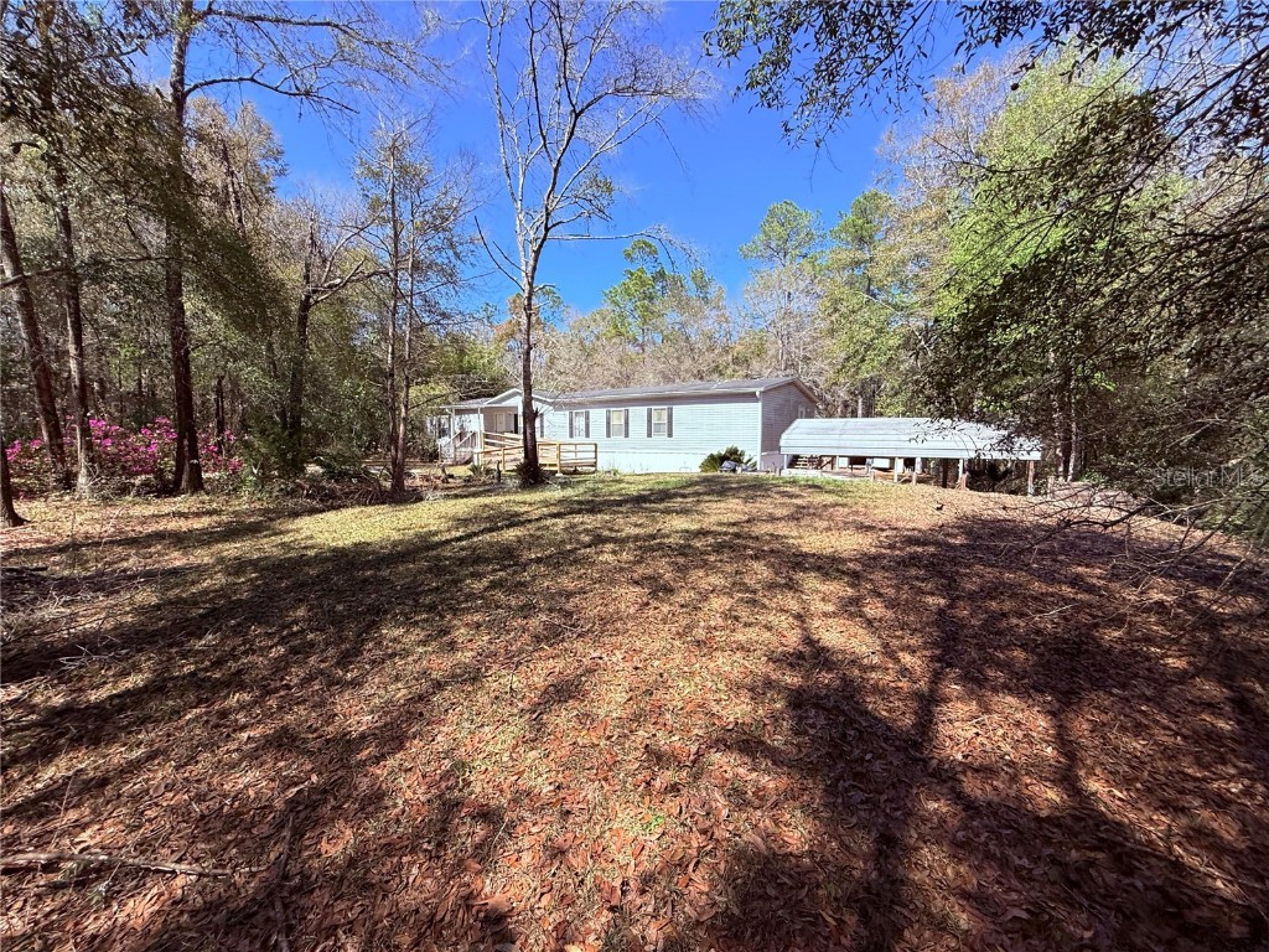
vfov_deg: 85.7
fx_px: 513
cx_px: 634
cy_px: 476
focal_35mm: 14
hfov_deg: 102.1
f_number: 2.2
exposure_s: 1/1464
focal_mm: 2.22
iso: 64
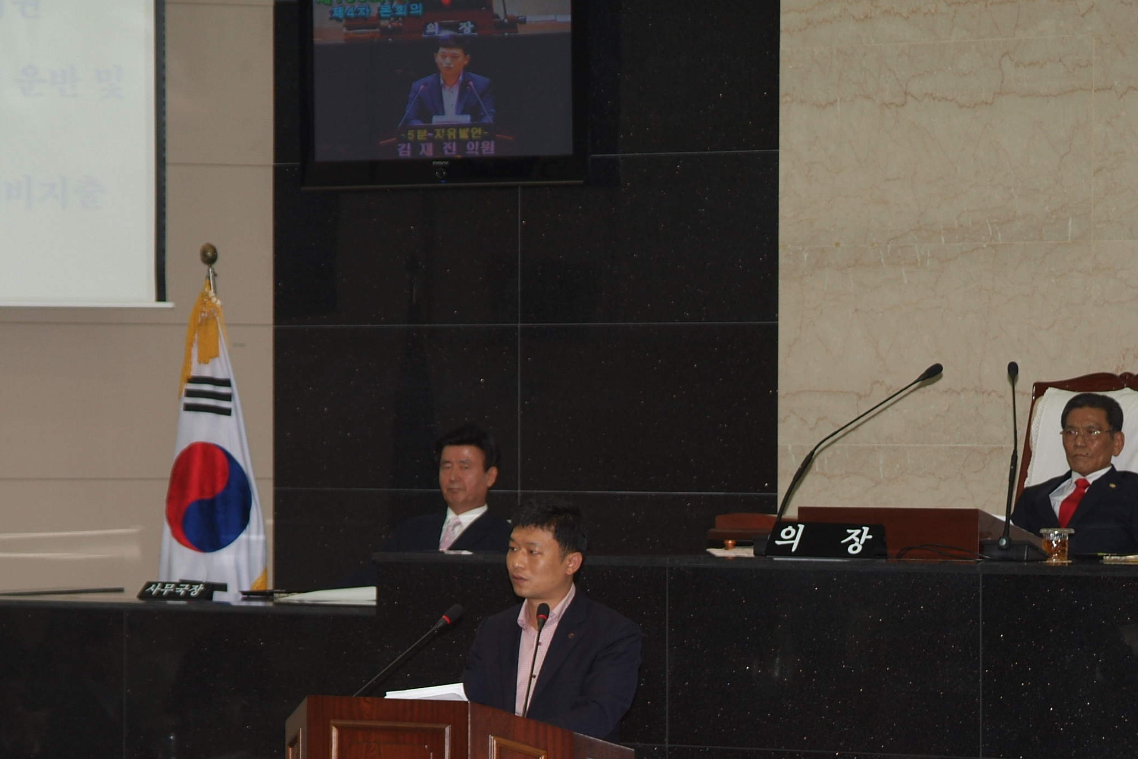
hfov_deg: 13.3
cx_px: 540
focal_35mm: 154
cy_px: 474
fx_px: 4868
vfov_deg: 8.9
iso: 200
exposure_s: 1/60
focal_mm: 70
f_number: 4.8
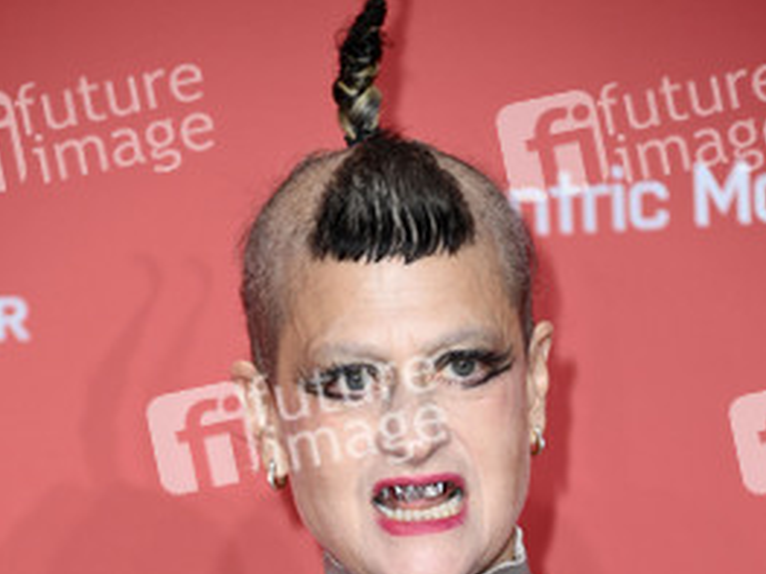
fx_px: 5817
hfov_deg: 7.5
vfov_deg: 5.6
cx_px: 382
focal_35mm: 263
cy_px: 571
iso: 1000
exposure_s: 1/250
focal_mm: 180
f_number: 5.6
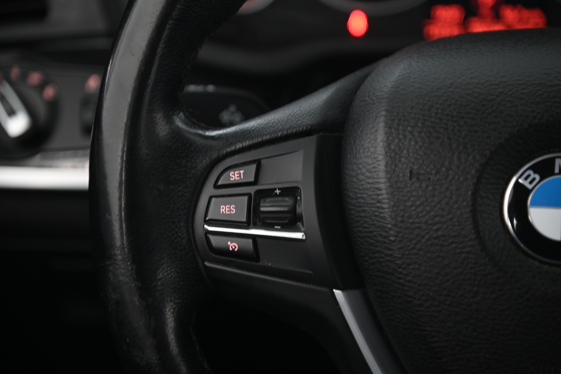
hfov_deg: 16.9
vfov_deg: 11.3
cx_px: 282
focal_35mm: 121
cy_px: 186
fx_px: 1886
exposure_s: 1/15
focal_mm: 120
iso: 2000
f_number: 4
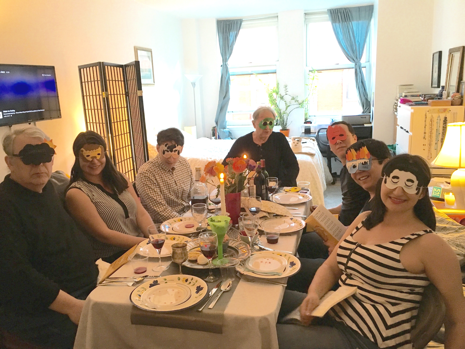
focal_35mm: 29
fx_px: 390
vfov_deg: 48.2
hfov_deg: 61.7
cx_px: 232
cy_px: 174
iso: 125
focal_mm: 4.15
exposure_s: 1/30
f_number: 2.2
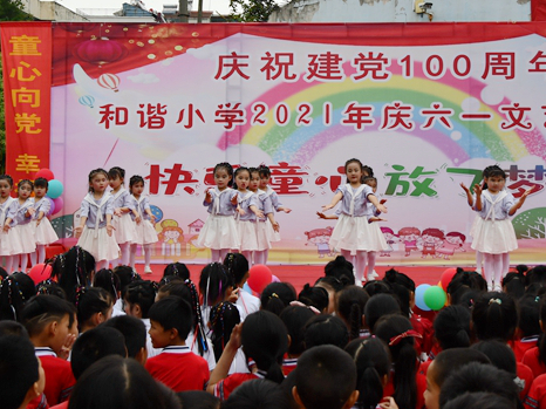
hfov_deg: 27.3
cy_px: 138
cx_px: 355
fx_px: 1119
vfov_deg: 20.6
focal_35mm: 71
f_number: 5.6
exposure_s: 1/250
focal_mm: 29
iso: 280
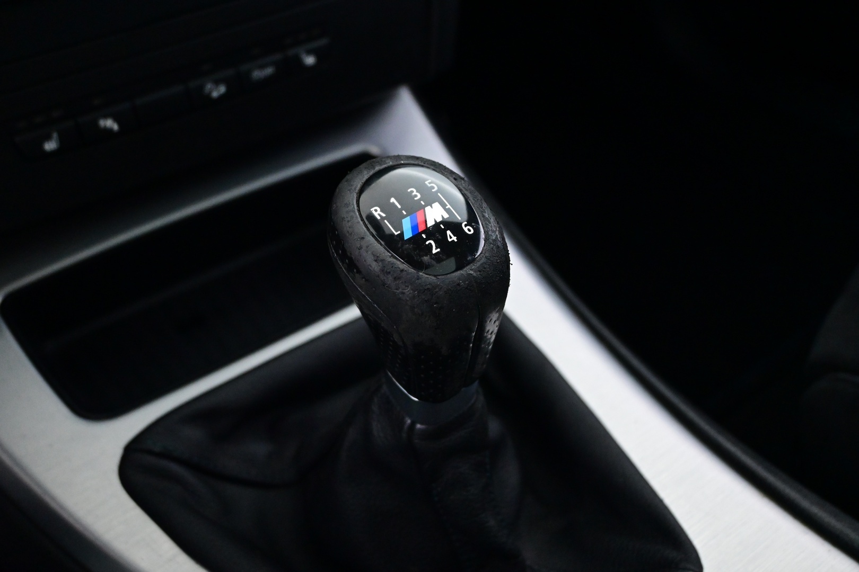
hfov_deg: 56.1
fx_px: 805
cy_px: 286
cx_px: 430
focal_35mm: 34
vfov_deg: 39.1
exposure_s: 1/40
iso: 4500
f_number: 4
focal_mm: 22.5
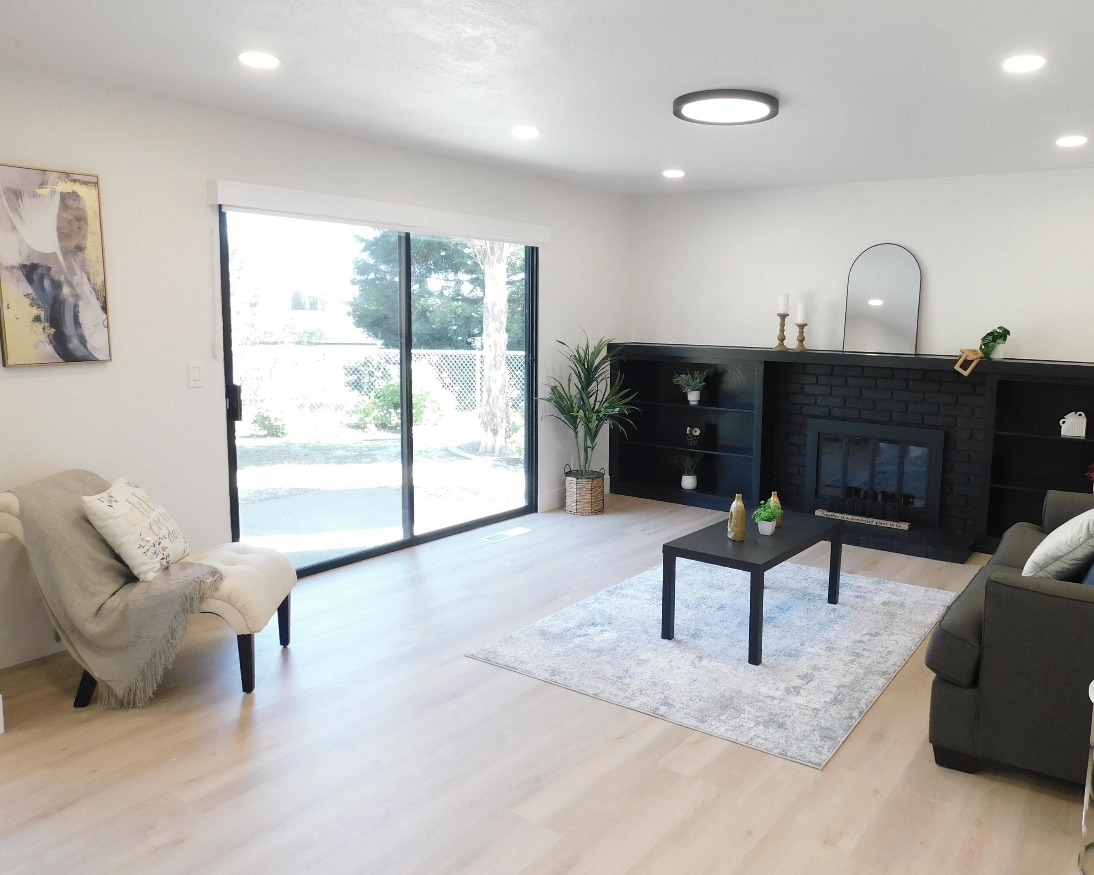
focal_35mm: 26
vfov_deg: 54.9
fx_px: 842
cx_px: 622
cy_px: 410
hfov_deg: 65.7
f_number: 3
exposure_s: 1/30
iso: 125
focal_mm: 4
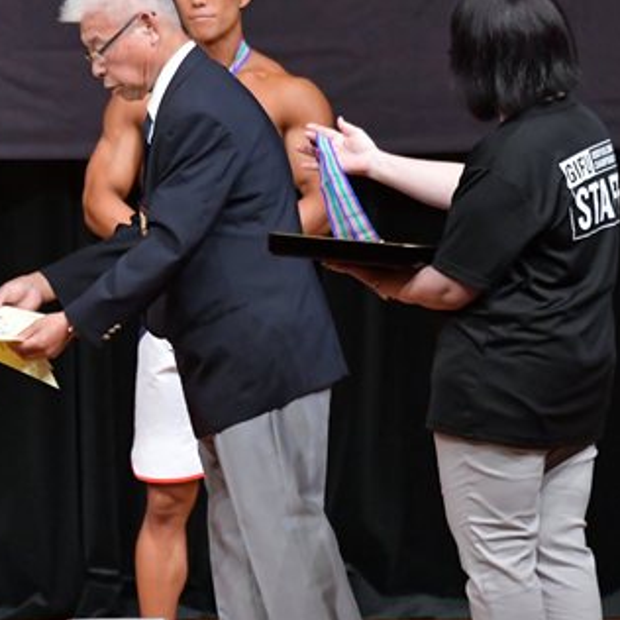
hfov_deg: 3.1
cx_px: 103
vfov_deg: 3.1
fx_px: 11408
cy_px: 377
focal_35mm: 563
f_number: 5.6
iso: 5000
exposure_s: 1/400
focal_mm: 180
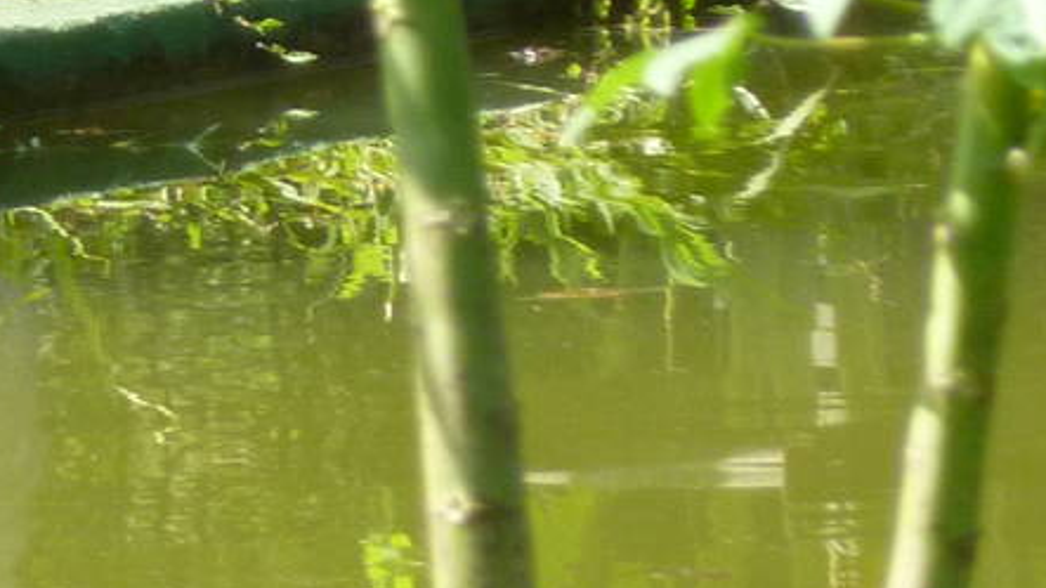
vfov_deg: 1.0
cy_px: -213
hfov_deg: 1.8
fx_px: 32750
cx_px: -741
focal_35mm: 1181
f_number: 4.9
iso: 160
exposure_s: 1/250
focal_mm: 49.2
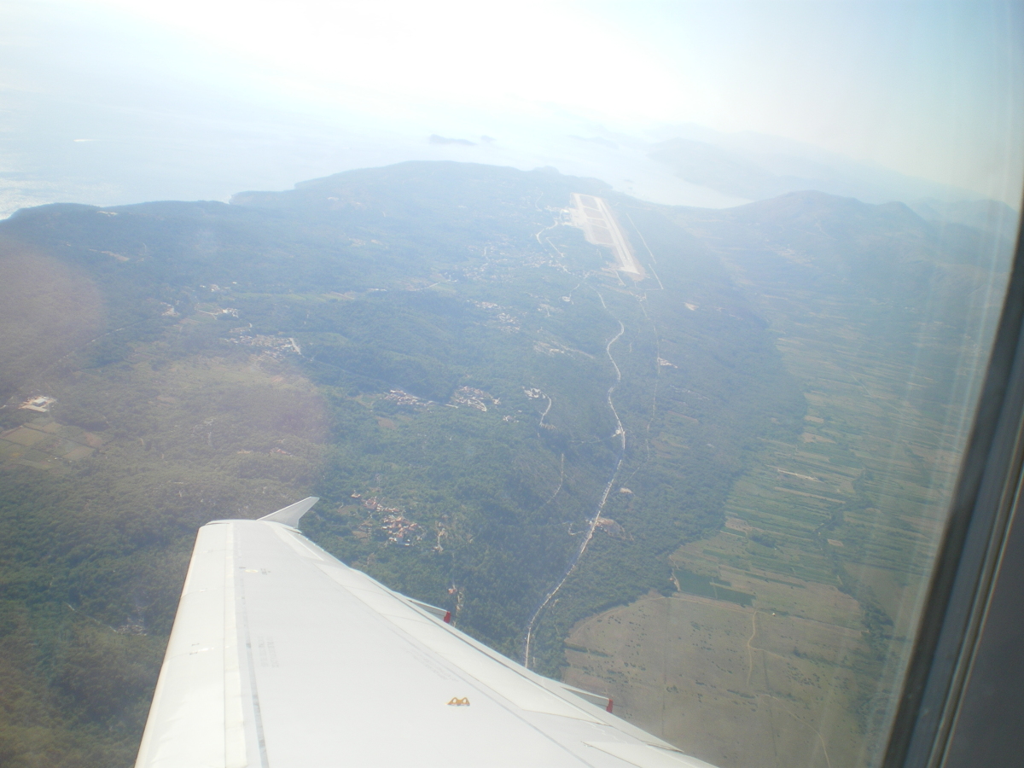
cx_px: 512
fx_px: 1065
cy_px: 384
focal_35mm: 36
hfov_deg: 51.4
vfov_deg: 39.7
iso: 50
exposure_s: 1/250
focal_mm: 6.3
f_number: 4.6
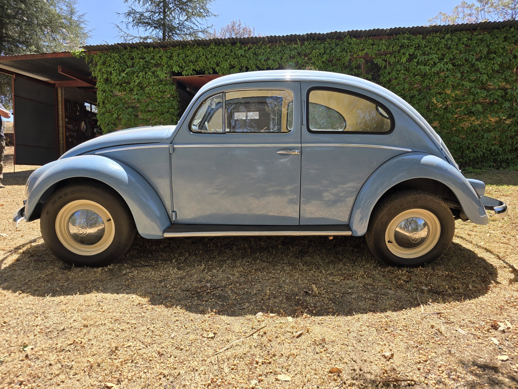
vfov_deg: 58.9
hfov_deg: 73.9
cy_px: 194
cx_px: 259
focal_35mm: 23
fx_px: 344
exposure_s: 1/298
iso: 12
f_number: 1.7
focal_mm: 6.3
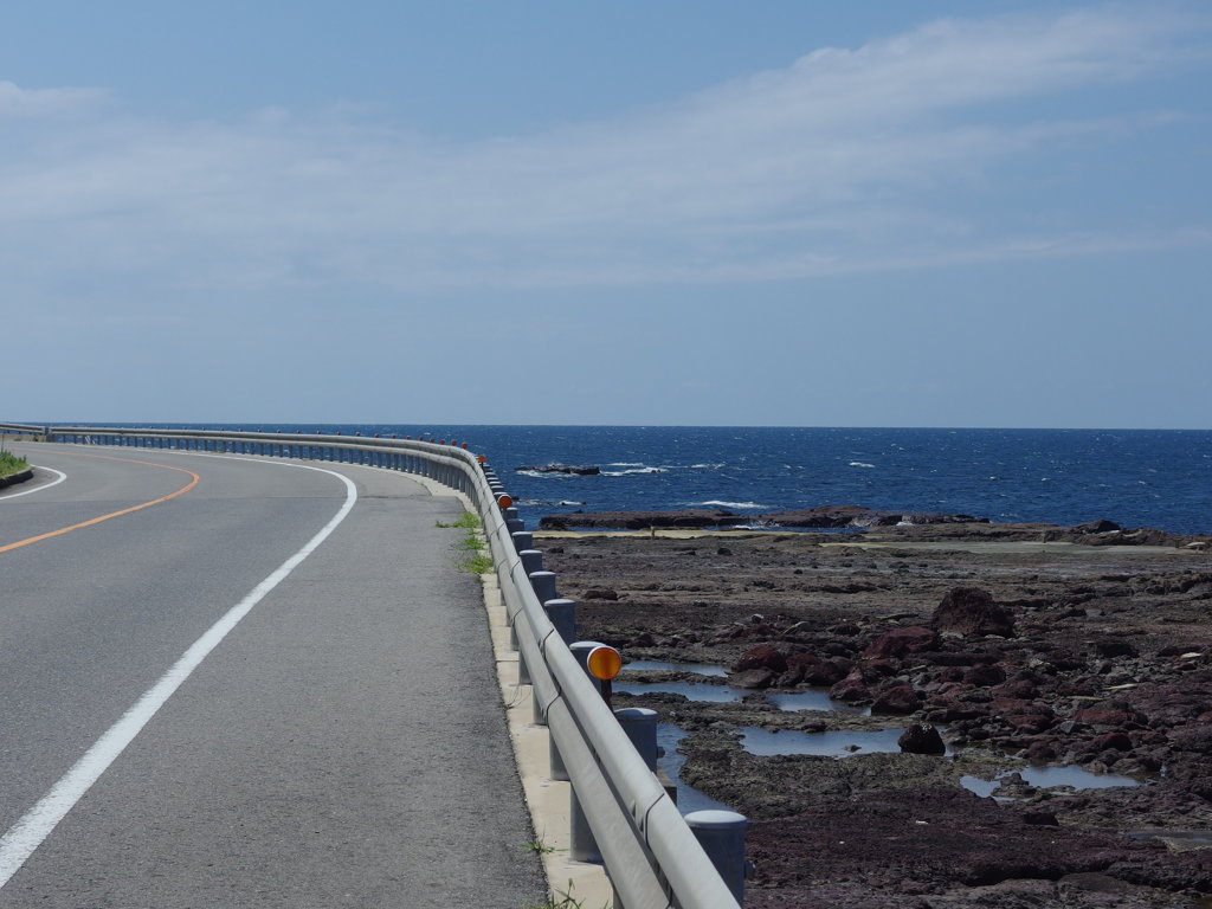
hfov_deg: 23.0
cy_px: 454
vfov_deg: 17.4
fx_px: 2976
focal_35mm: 85
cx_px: 606
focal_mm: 18.2
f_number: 4
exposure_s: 1/1600
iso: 100
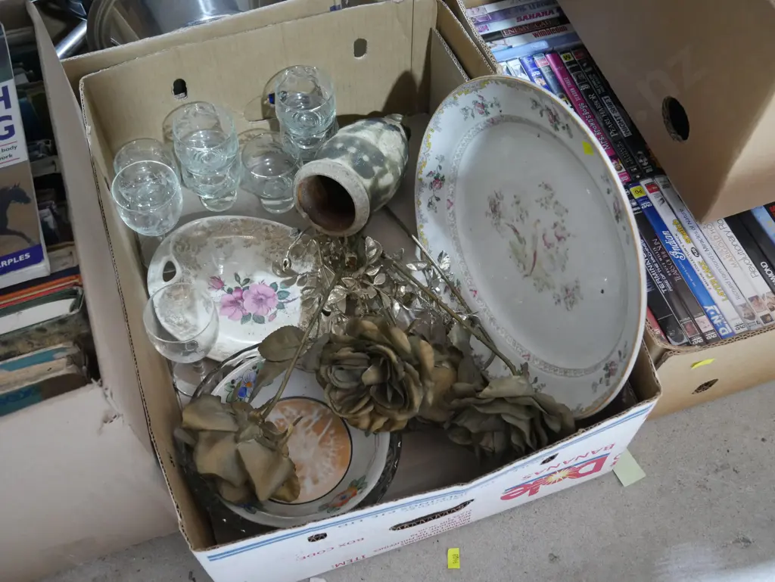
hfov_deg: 46.8
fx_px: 896
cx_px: 388
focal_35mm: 40
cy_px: 291
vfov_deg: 36.0
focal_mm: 20
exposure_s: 1/60
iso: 3200
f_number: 4.4
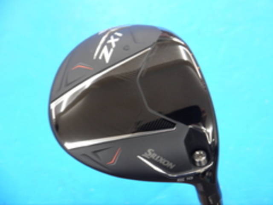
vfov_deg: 17.6
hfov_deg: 23.3
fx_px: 662
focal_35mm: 84
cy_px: 102
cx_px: 136
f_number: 5.6
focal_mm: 42
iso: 800
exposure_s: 1/40
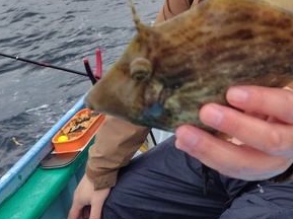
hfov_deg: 36.8
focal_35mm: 51
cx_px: 213
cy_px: -11
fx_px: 431
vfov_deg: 26.6
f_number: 1.9
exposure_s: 1/412
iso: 50
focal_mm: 5.6
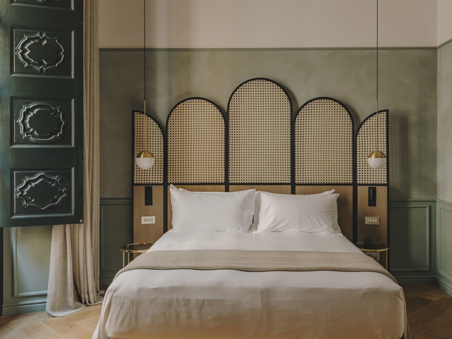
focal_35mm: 33
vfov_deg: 42.9
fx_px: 431
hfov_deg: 55.1
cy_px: 158
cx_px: 260
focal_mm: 27
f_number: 7.1
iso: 800
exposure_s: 1/15
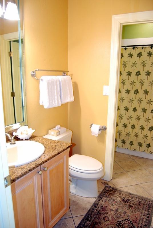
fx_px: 381
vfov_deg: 33.4
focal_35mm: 60
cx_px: 76
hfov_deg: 22.7
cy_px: 114
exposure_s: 1/1.6
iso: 100
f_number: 5
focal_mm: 40
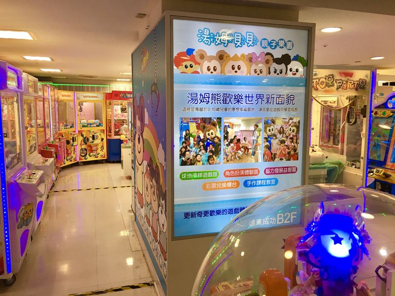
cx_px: 198
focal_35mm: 29
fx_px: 331
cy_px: 148
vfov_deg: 48.2
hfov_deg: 61.7
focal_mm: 4.15
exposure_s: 1/40
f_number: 2.2
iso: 25
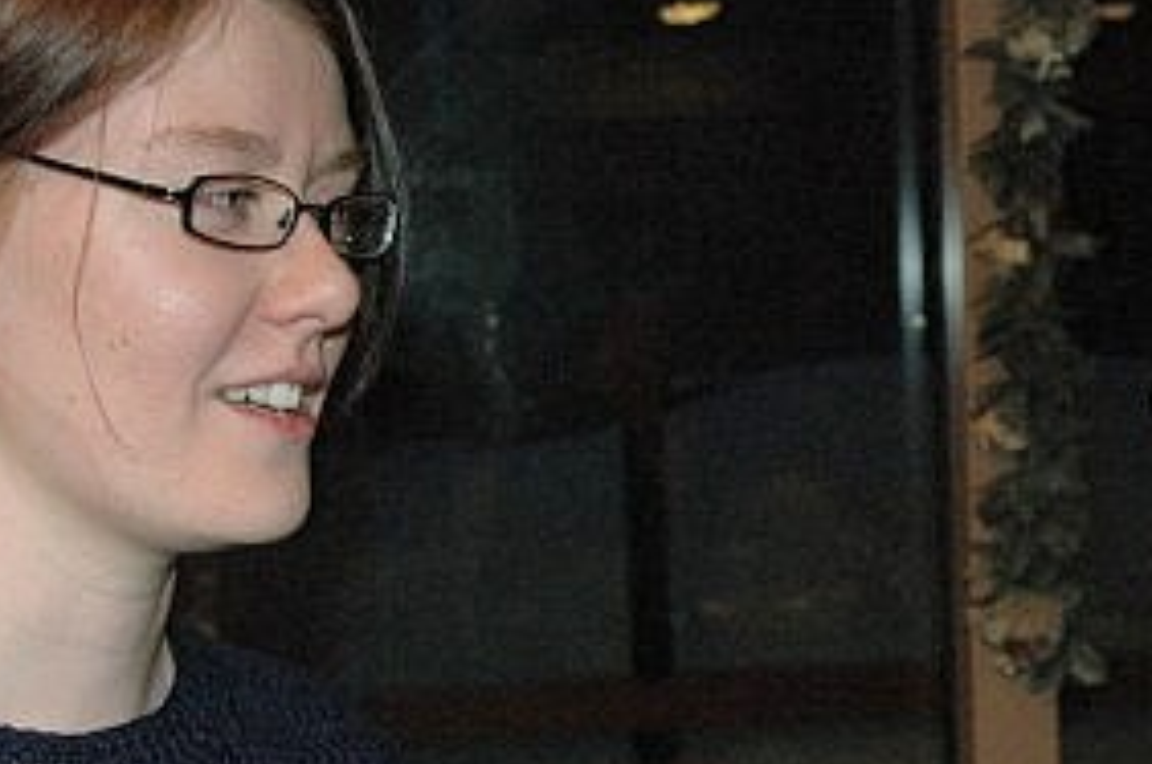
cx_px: 788
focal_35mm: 80
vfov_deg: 16.9
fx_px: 2558
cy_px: 547
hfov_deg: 25.2
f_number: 5
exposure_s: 1/60
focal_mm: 25
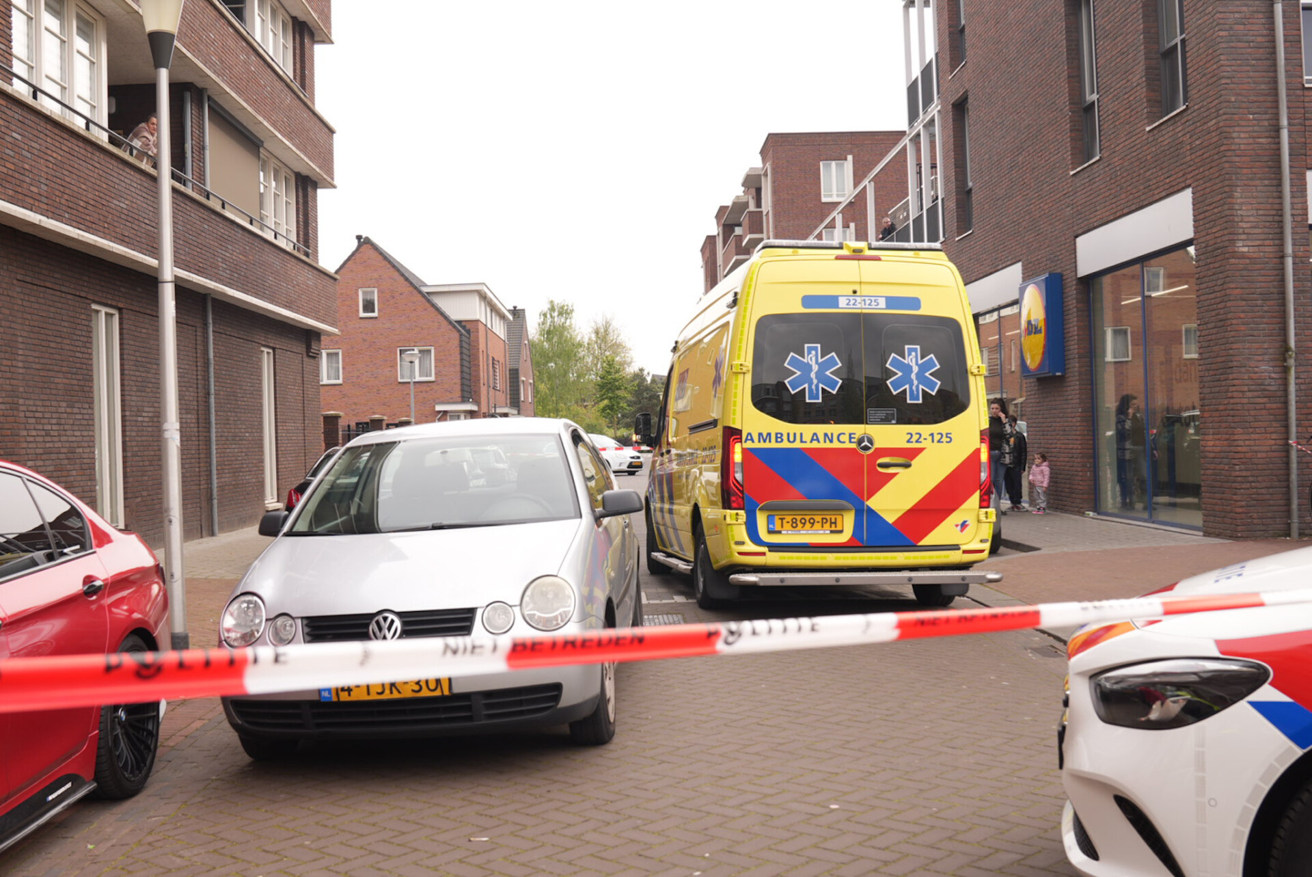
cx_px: 656
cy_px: 438
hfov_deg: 51.9
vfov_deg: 36.0
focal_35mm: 37
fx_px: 1349
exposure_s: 1/100
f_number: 5.6
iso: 100
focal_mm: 25
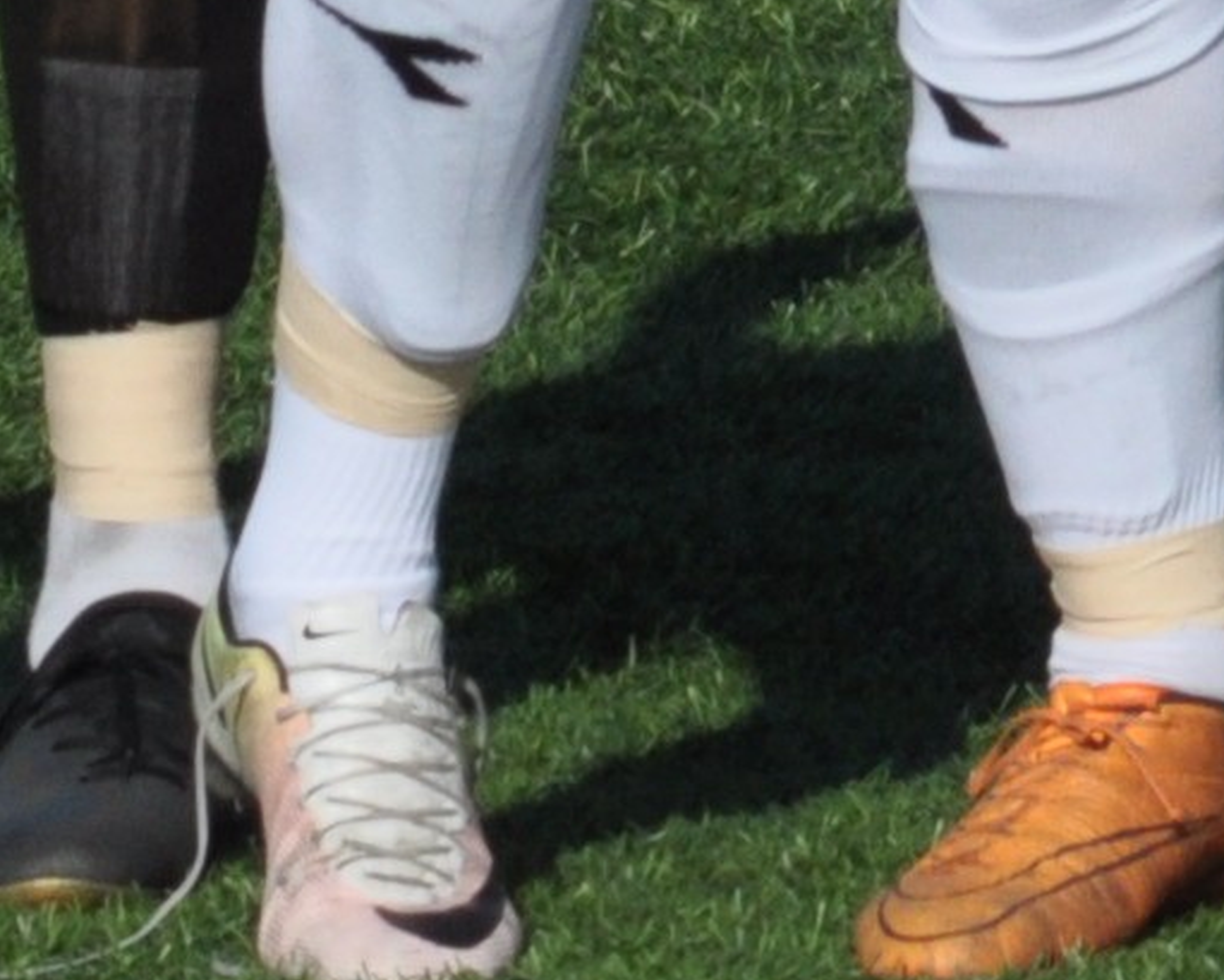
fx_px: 40578
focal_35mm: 1120
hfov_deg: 1.7
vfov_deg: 1.4
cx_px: 3636
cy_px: -1938
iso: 400
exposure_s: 1/1600
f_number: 10
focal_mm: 95
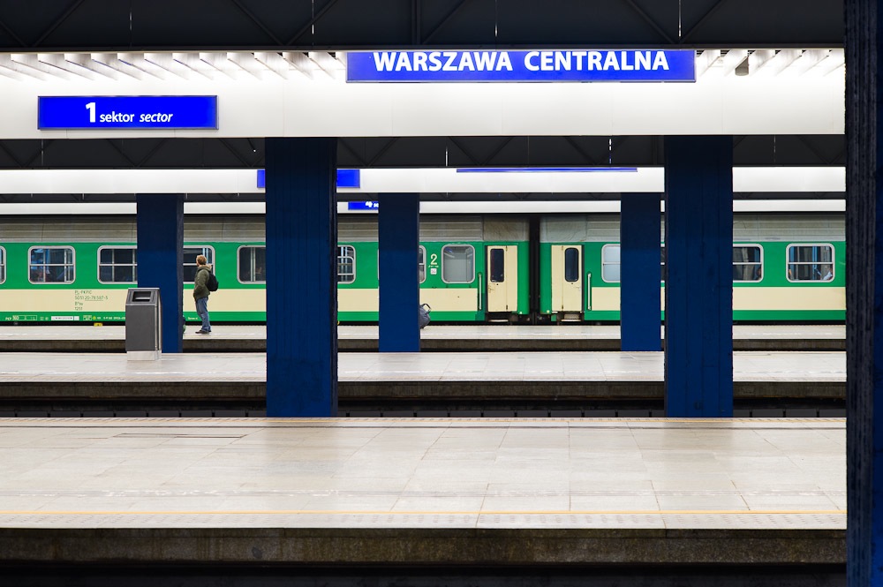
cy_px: 294
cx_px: 442
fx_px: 2573
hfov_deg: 19.5
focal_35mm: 105
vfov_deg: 13.0
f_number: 8
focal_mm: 105
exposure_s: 1/4
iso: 200
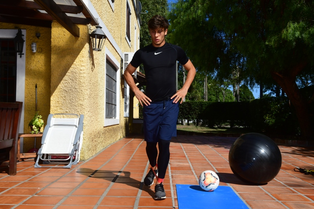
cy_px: 104
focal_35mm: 39
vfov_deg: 34.2
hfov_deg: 49.6
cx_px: 157
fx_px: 340
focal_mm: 26
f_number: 18
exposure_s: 1/250
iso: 320
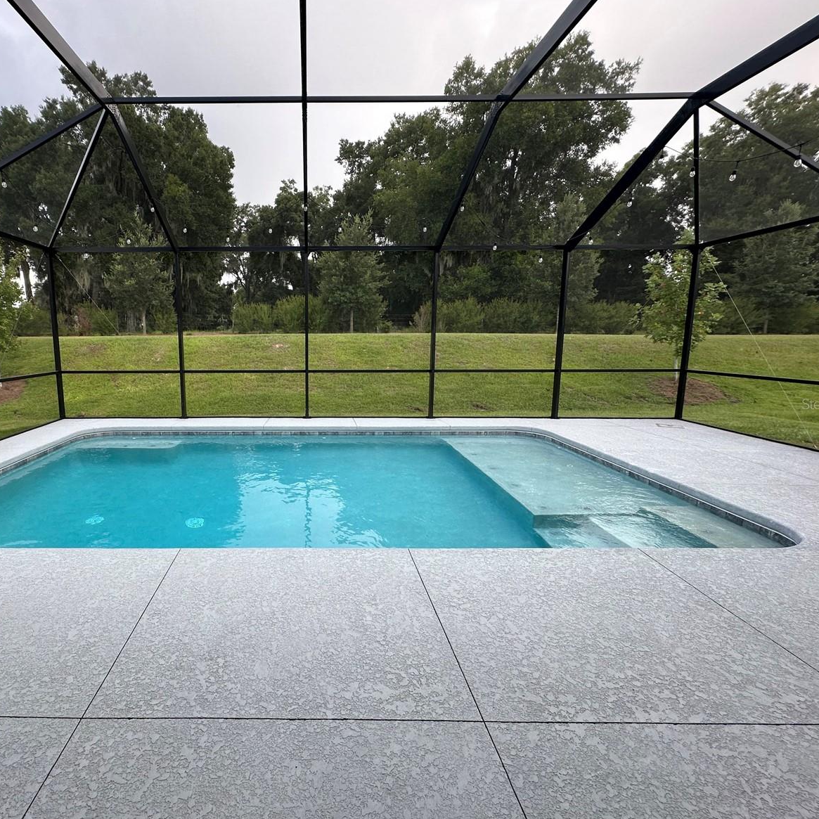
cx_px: 306
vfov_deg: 84.0
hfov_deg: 82.3
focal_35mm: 17
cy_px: 404
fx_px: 455
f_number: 2.2
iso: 40
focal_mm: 2.22
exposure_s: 1/272
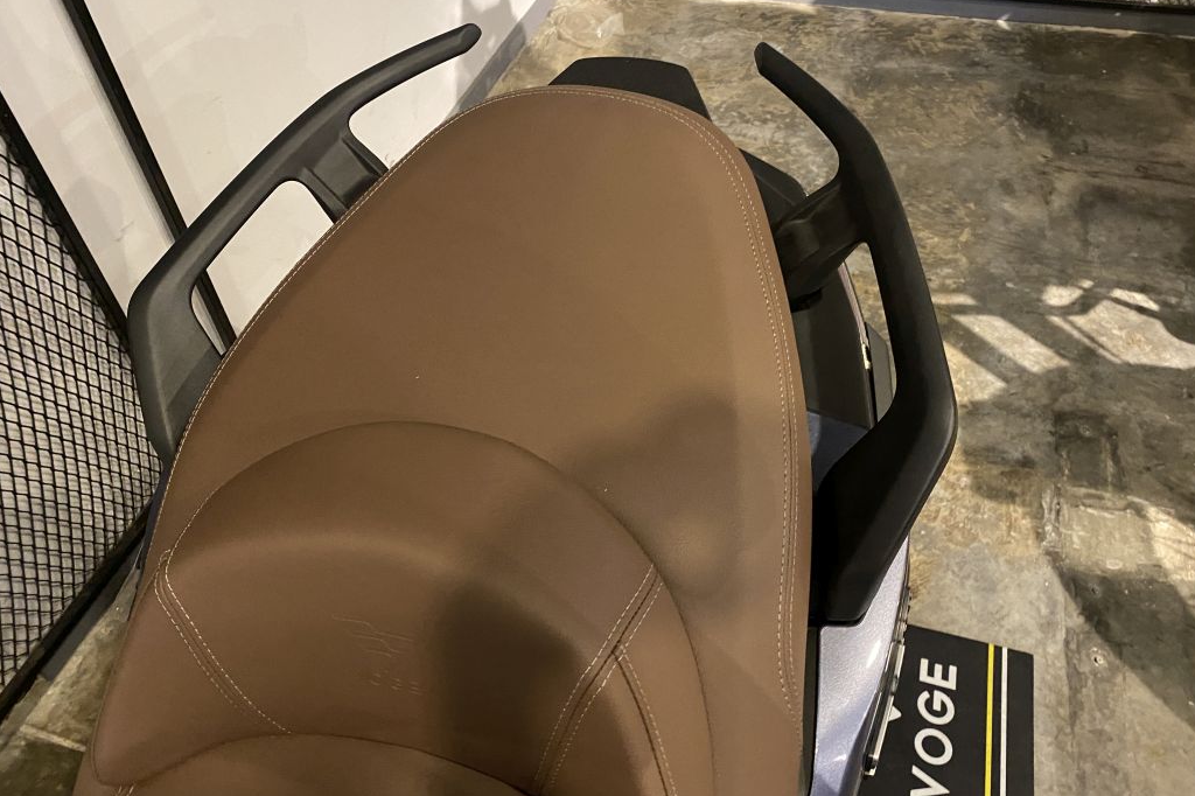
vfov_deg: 46.3
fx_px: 929
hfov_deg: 65.5
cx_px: 616
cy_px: 357
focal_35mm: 28
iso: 500
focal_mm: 4.25
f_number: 1.8
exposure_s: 1/25
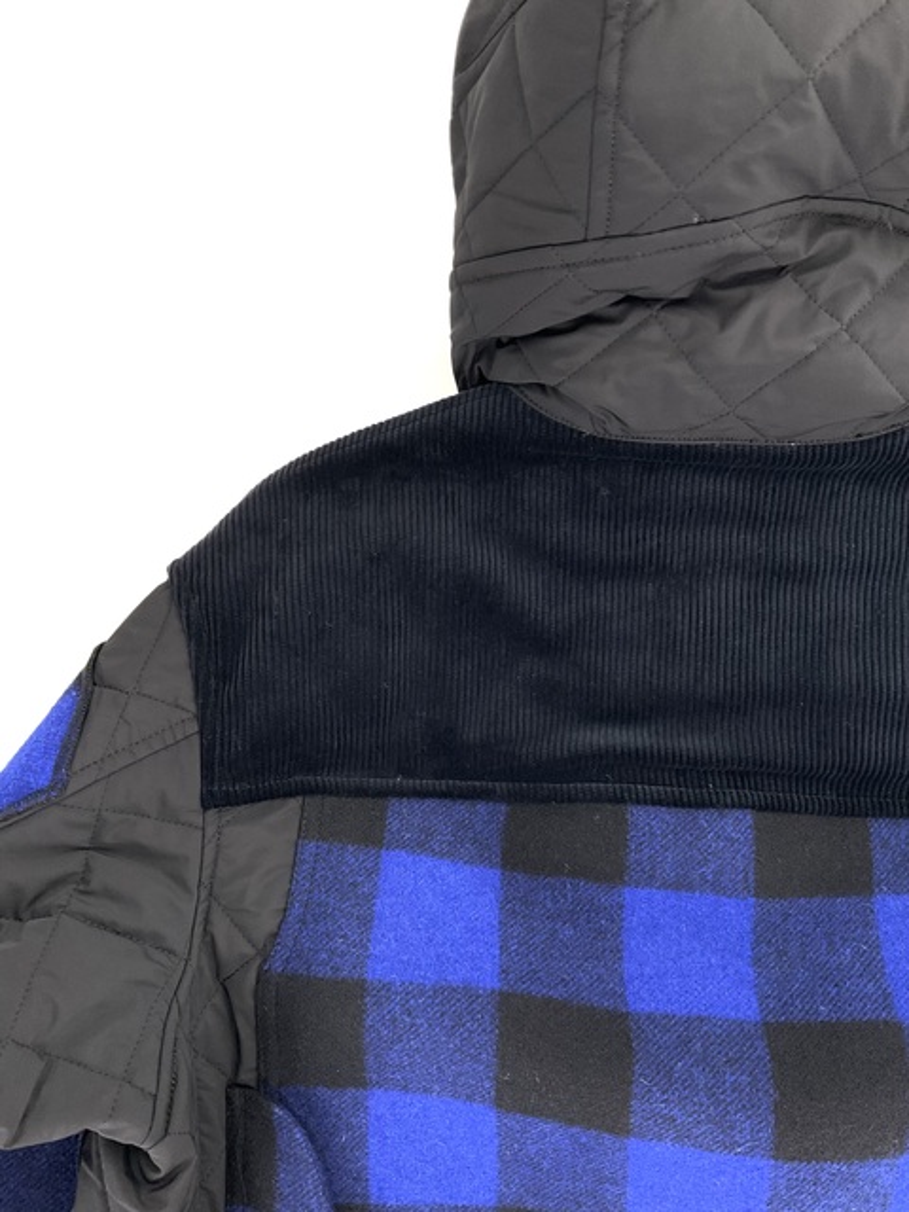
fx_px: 1015
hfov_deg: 48.2
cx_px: 454
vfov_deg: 61.7
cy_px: 606
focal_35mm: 29
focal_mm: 3
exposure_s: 1/100
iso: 32
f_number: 1.8
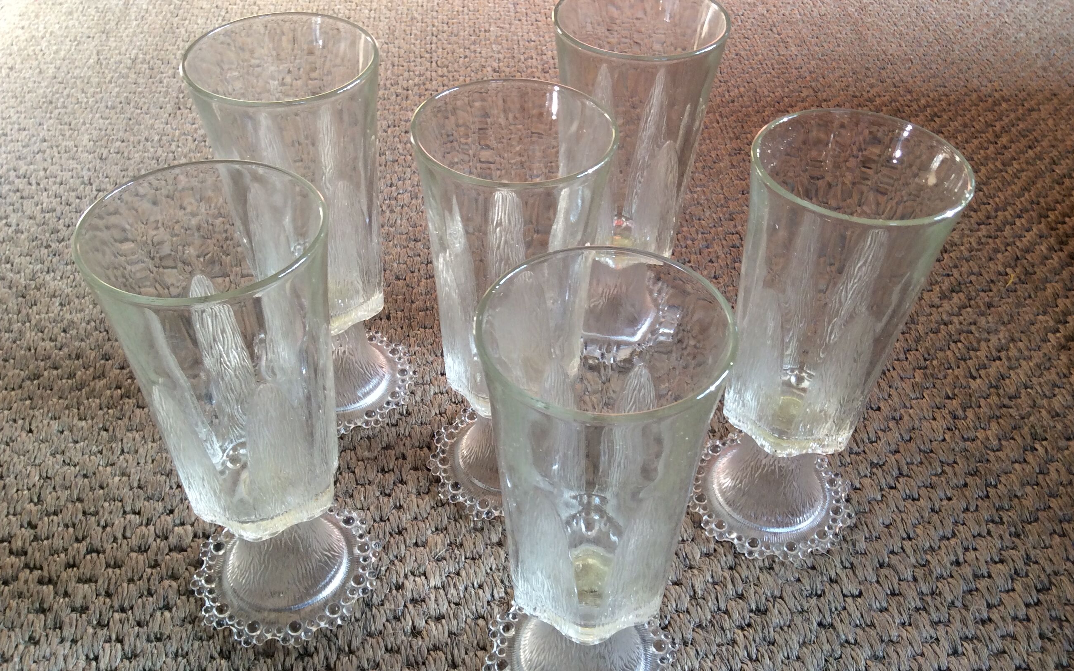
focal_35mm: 34
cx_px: 537
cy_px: 369
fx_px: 995
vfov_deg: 37.2
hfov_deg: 56.7
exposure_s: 1/25
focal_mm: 3.3
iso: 32
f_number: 2.4
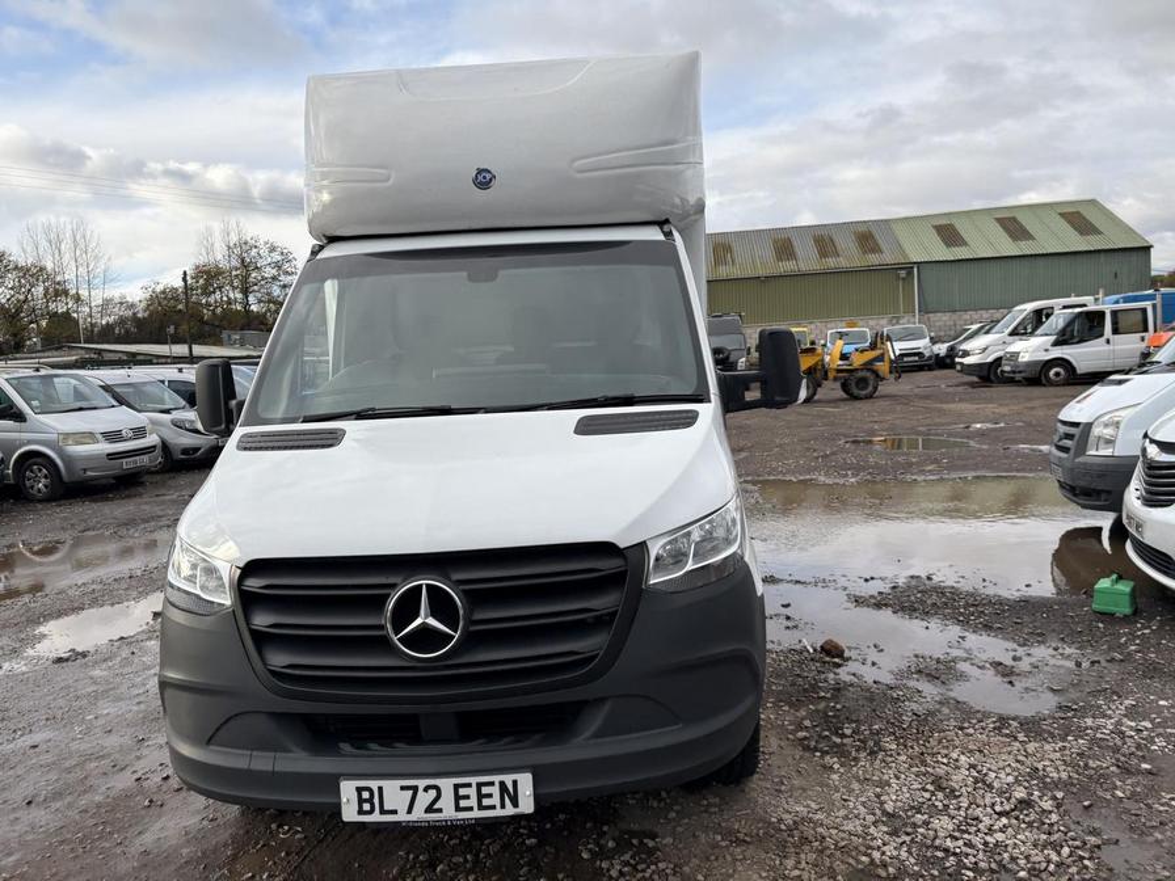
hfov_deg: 67.3
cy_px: 440
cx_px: 588
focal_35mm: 26
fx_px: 883
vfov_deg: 53.1
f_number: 1.6
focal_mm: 5.96
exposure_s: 1/1451
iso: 50
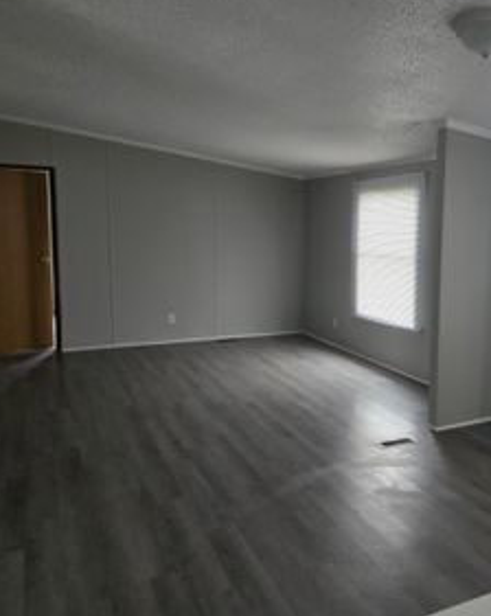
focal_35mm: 32
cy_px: 296
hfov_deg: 44.6
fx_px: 583
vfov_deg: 55.7
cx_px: 351
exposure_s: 1/120
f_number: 1.8
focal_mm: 5.4
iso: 400
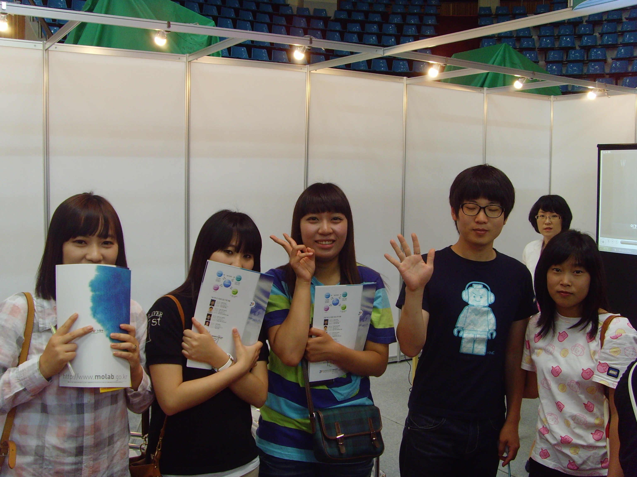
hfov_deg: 47.9
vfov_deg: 36.8
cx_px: 318
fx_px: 718
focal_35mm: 39
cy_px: 238
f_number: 3.5
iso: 160
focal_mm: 6.6
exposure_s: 1/45
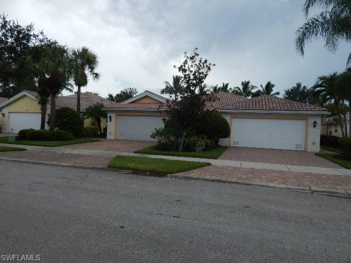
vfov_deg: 61.1
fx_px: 223
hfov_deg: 76.4
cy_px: 132
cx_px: 176
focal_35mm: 22
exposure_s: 1/1250
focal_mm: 4
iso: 125
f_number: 3
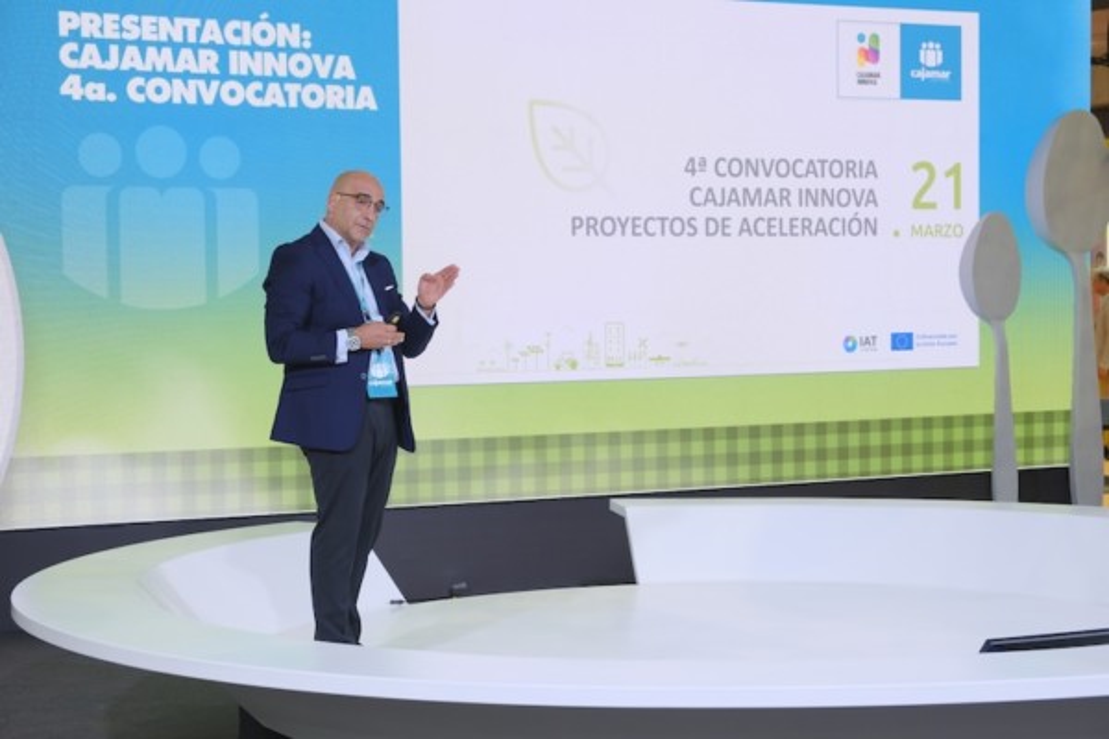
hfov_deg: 28.5
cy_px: 370
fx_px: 2187
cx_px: 554
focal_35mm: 71
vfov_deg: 19.2
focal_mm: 47
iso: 500
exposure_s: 1/60
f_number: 4.5
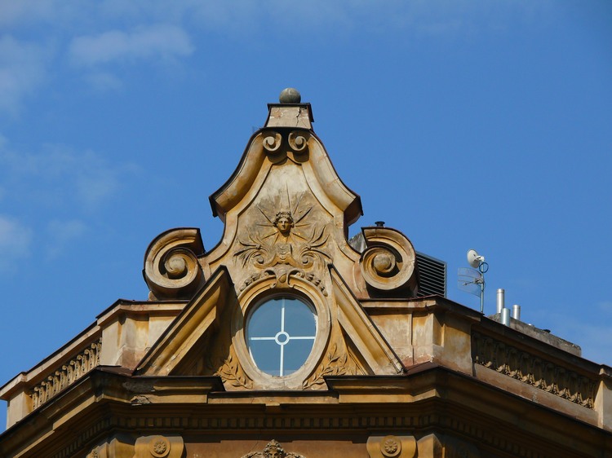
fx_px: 3853
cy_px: 229
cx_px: 306
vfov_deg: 6.8
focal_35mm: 218
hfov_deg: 9.1
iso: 100
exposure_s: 1/250
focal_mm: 46.2
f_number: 5.6
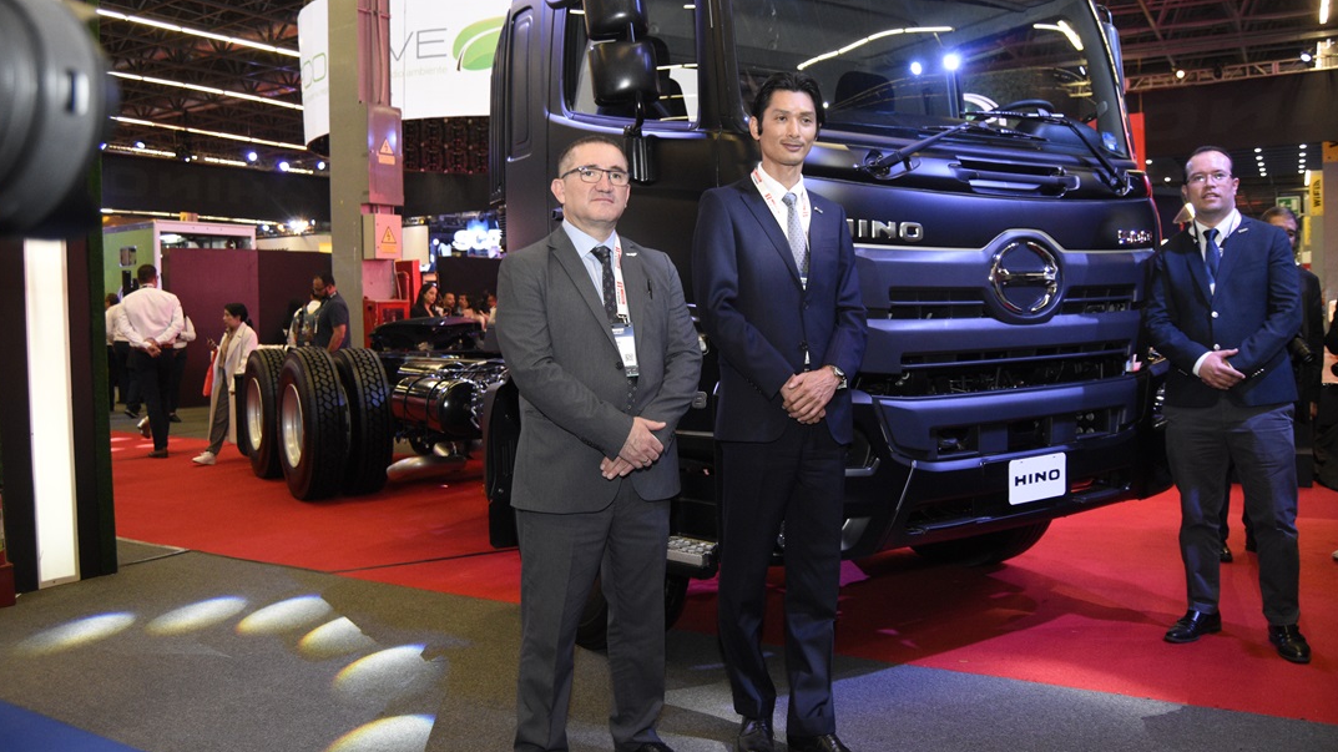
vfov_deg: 40.1
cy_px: 339
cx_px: 671
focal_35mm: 29
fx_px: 1029
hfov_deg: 66.1
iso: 1600
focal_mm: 18
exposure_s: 1/200
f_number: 3.5
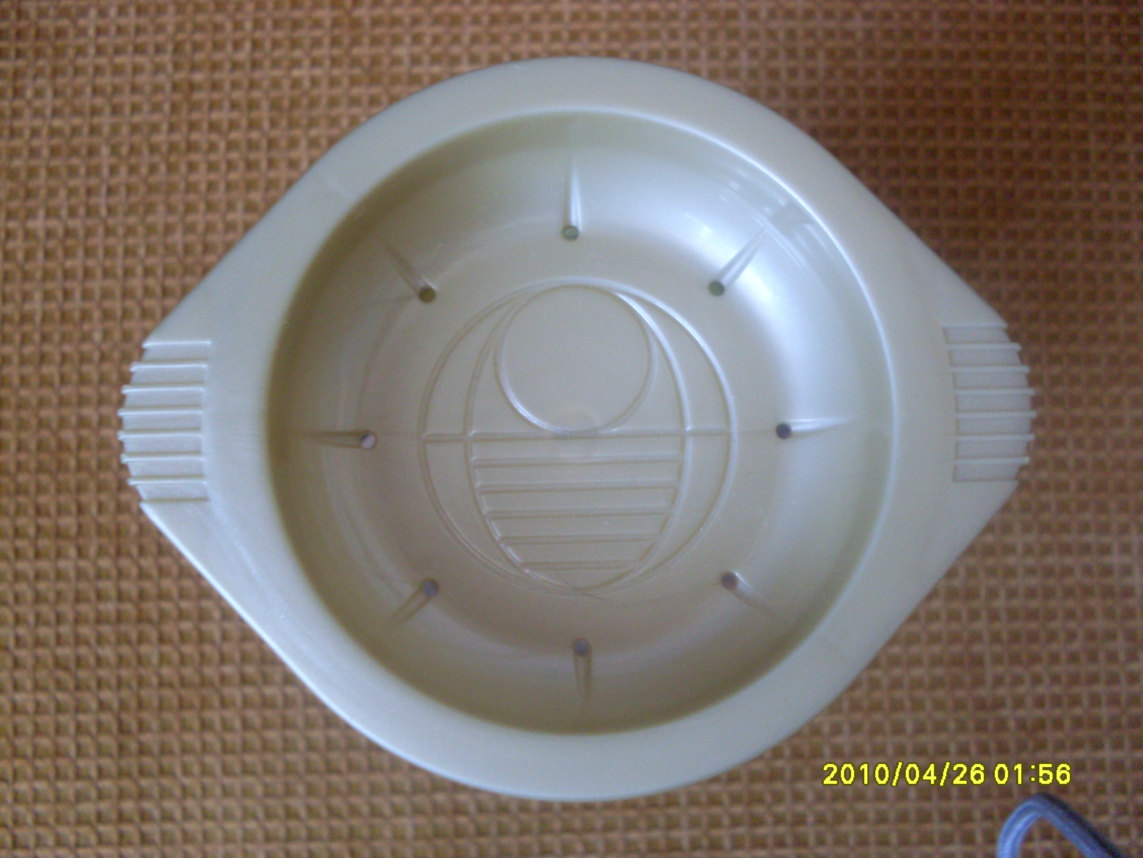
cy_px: 429
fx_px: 1255
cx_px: 572
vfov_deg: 37.7
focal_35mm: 38
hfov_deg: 49.0
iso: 200
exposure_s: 1/20
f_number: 2.8
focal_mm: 6.3
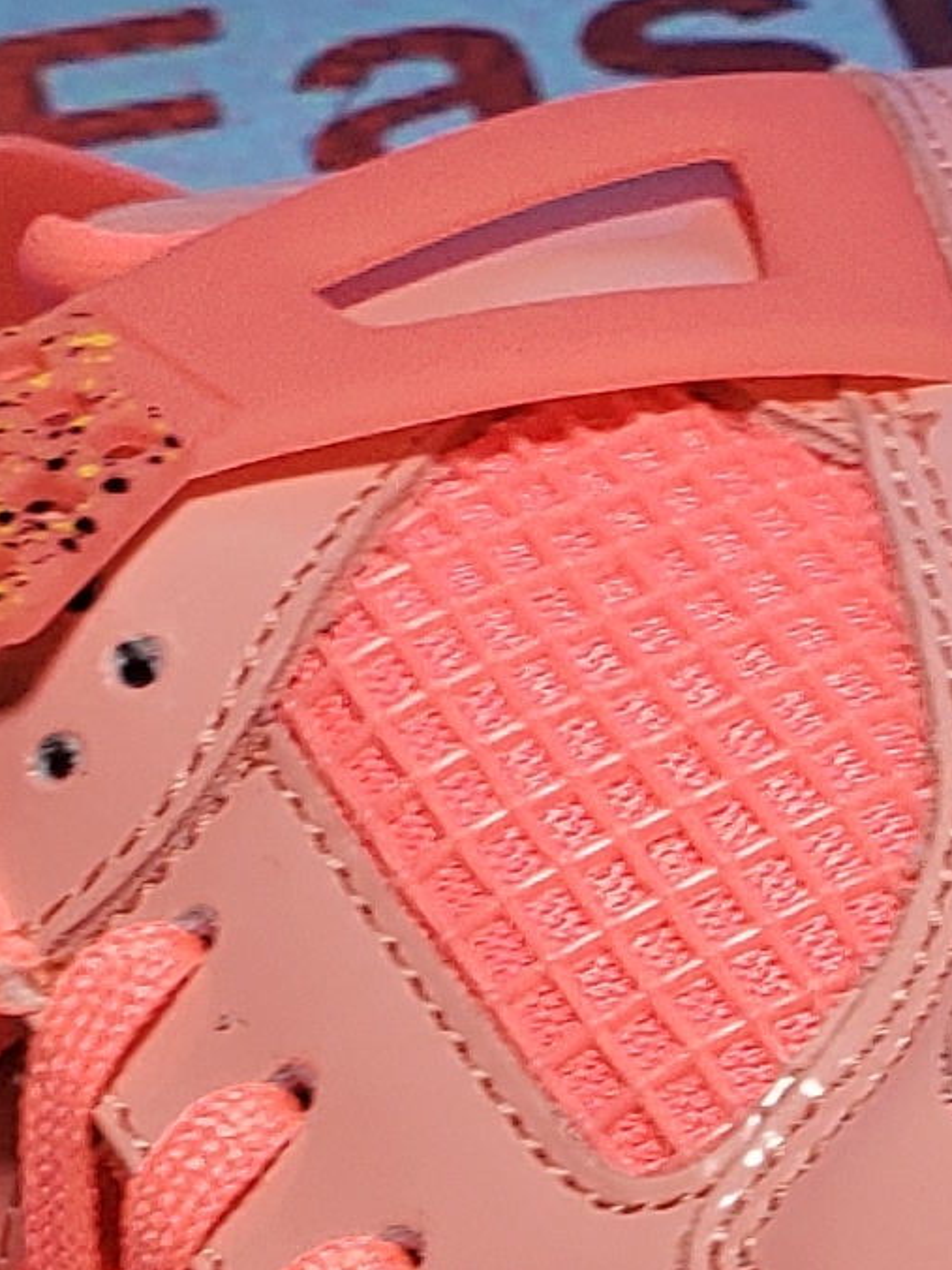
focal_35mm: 155
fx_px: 5684
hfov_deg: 9.4
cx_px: 1348
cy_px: 1651
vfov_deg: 12.4
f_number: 2.4
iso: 50
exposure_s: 1/245
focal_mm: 4.3
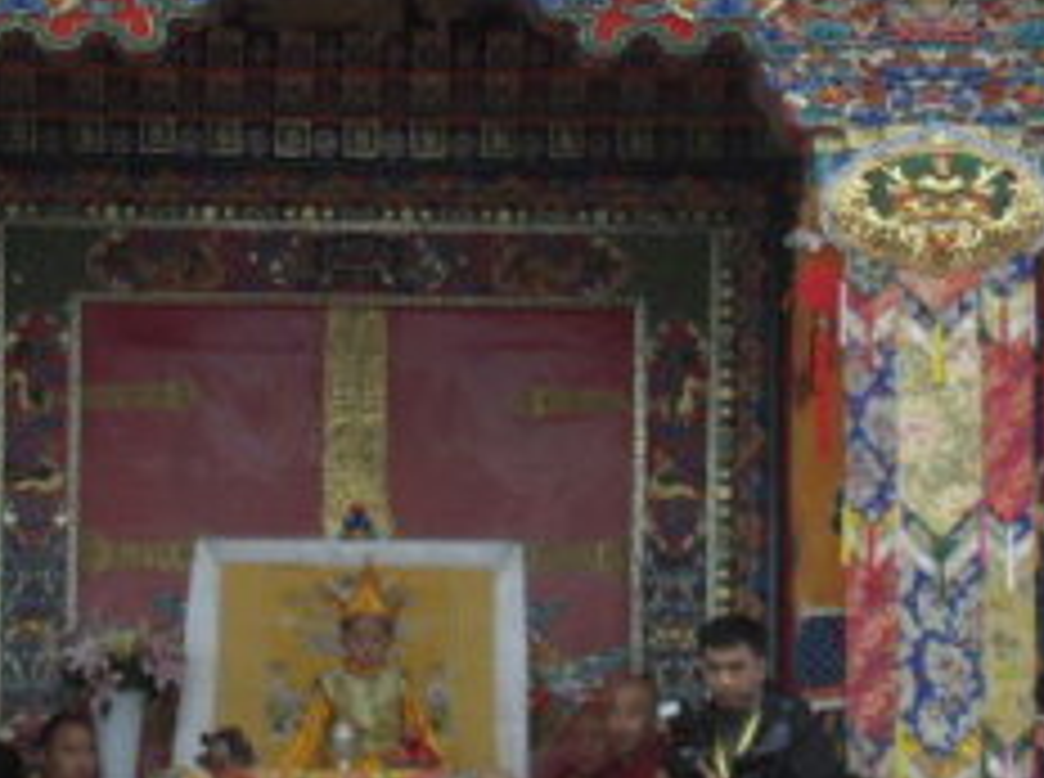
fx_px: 7133
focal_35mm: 237
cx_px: 284
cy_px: 317
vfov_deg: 6.2
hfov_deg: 8.4
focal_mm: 20
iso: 400
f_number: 5.8
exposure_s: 1/250
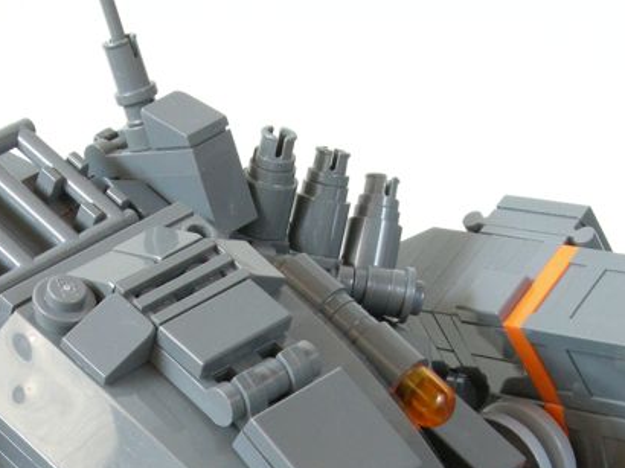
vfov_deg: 9.4
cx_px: 203
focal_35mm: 155
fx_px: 2797
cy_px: 558
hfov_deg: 12.7
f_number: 6.1
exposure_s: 1/2.1
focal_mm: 12.9
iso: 200
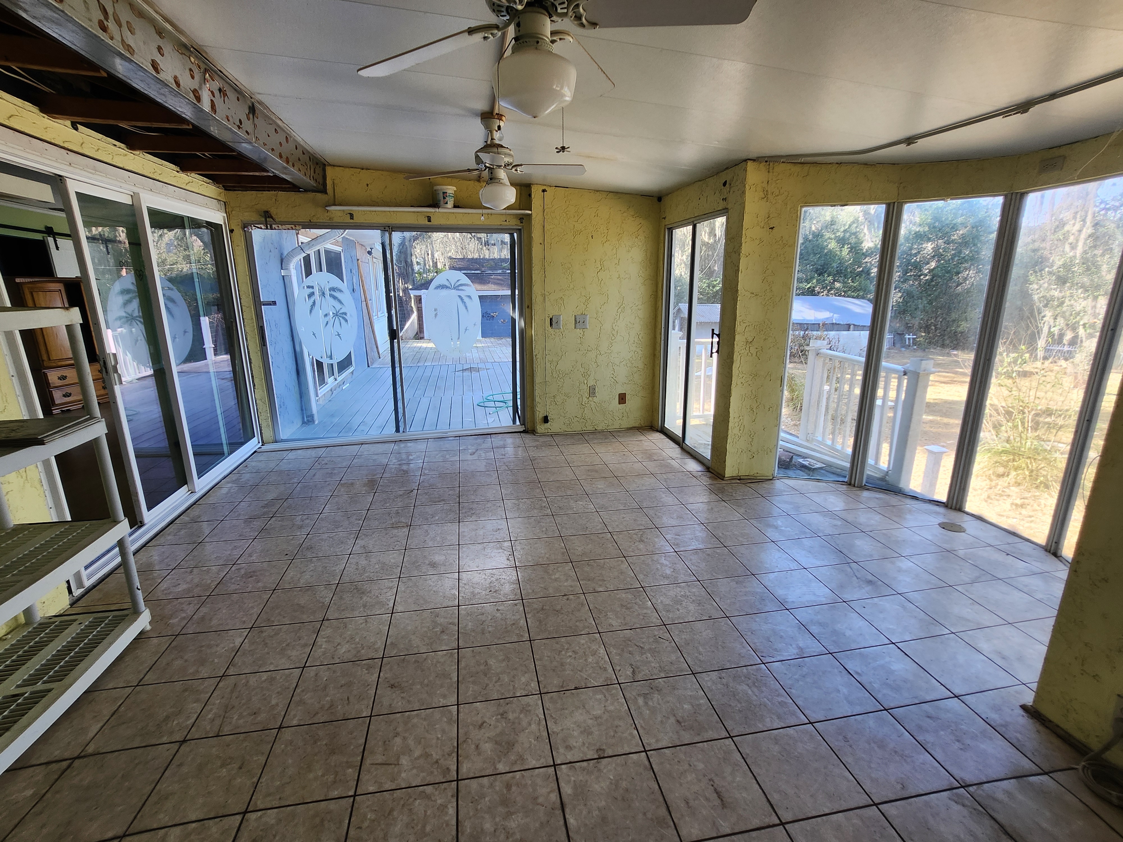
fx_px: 422
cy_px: 421
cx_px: 562
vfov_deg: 89.9
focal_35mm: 13
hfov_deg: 106.2
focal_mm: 1.7
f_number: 2.2
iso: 40
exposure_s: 1/60
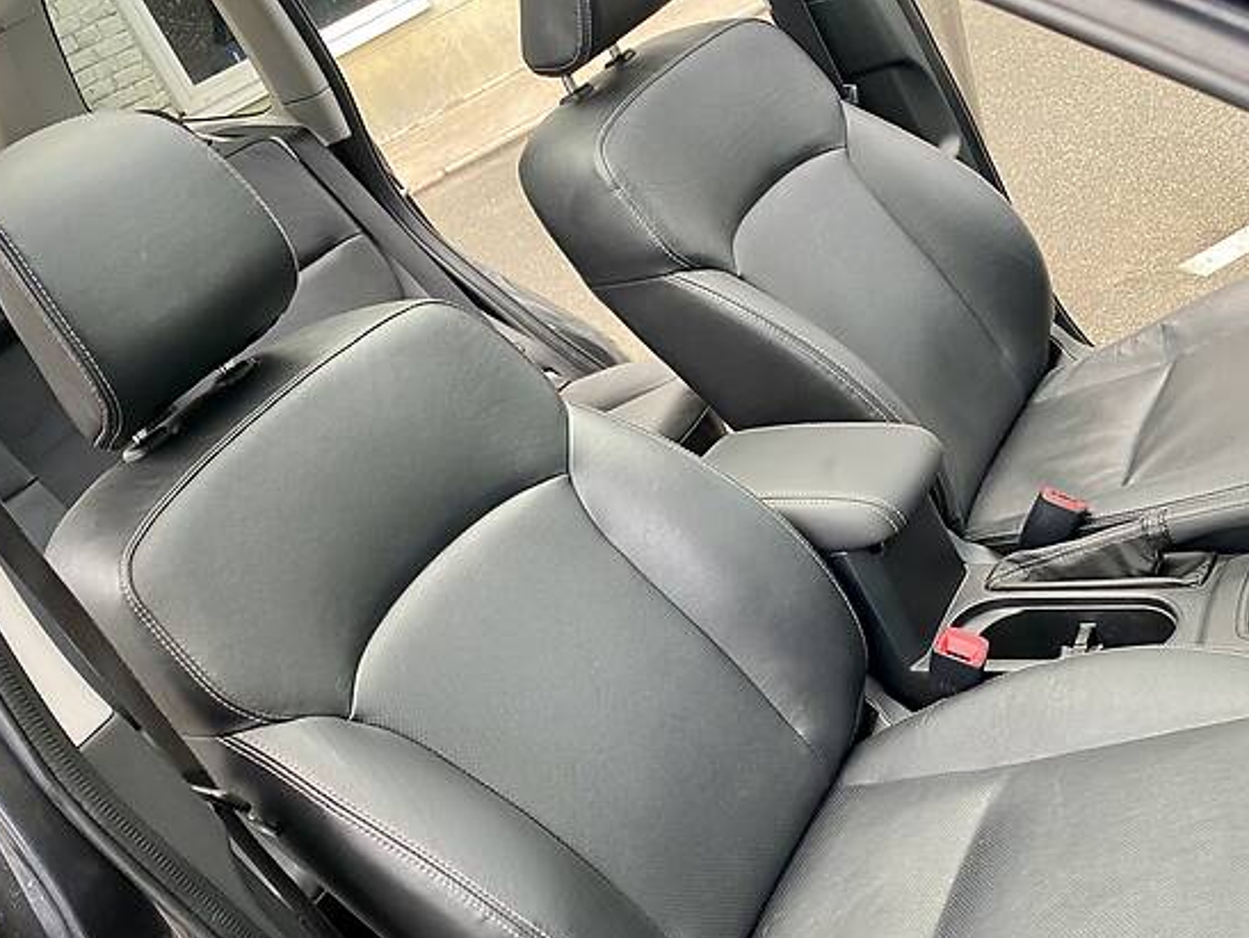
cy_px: 682
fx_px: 1372
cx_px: 738
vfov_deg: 37.0
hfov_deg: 48.7
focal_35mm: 38
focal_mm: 4.2
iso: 125
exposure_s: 1/60
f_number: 1.8
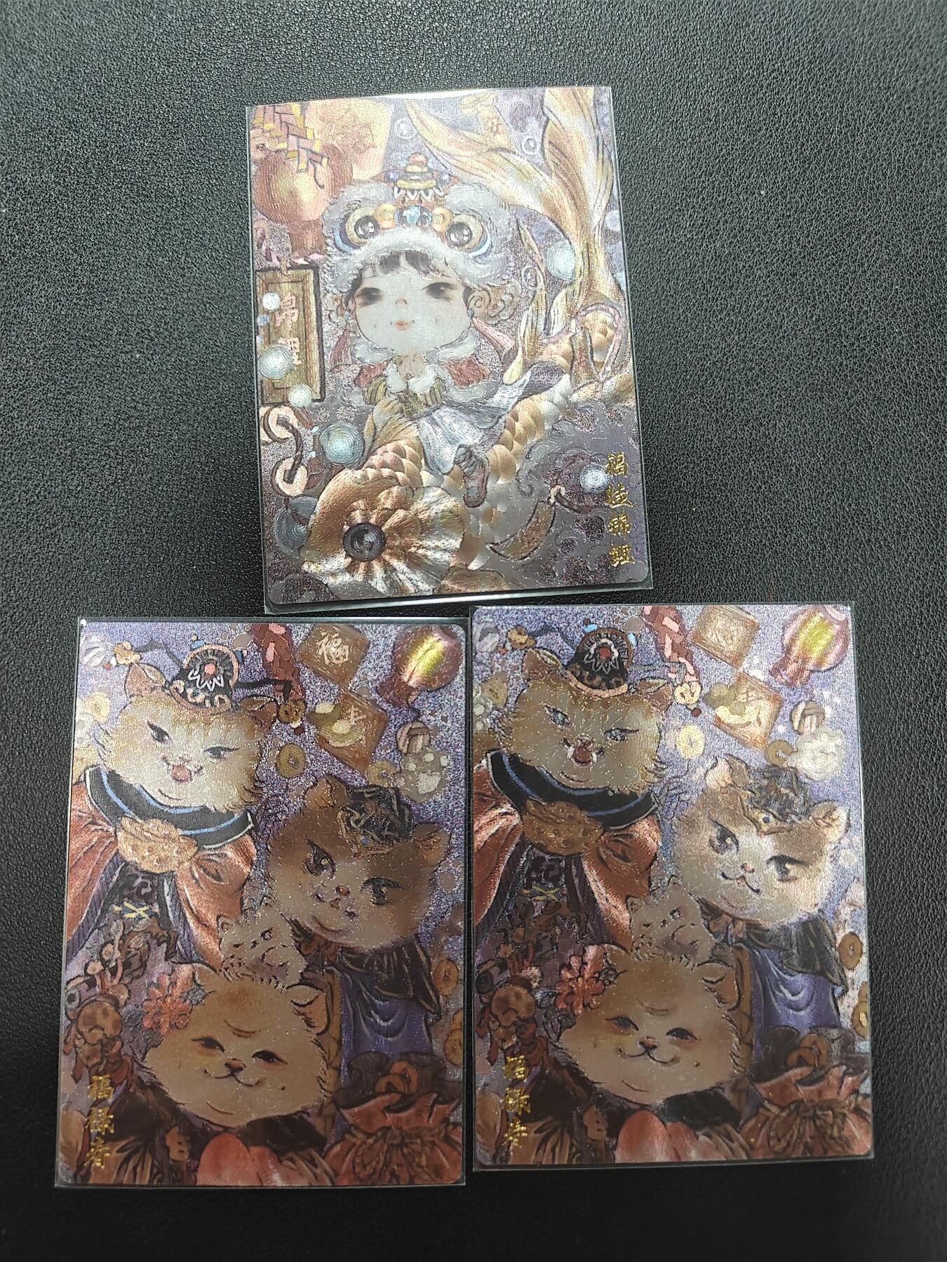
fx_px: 875
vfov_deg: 71.6
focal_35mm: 24
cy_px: 631
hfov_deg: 56.8
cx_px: 474
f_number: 1.8
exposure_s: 1/50
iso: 160
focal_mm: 5.59
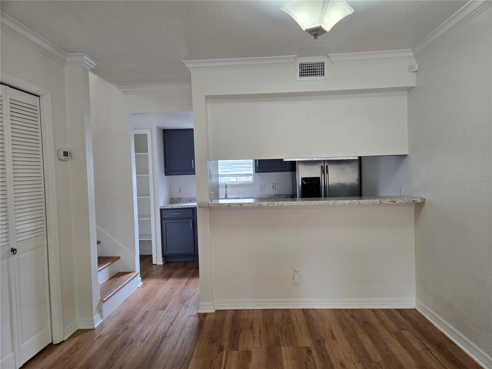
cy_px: 184
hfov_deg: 73.9
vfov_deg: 58.9
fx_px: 327
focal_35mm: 23
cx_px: 246
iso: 200
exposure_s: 1/120
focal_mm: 5.4
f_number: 1.8
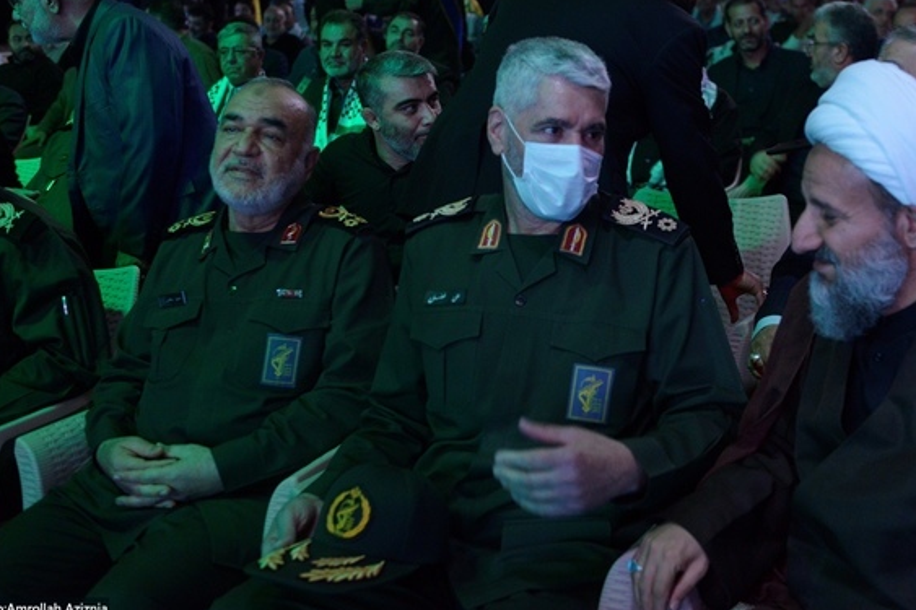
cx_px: 553
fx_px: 1374
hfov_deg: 36.7
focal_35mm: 54
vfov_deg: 24.9
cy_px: 211
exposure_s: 1/100
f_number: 3.5
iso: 2500
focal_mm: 38
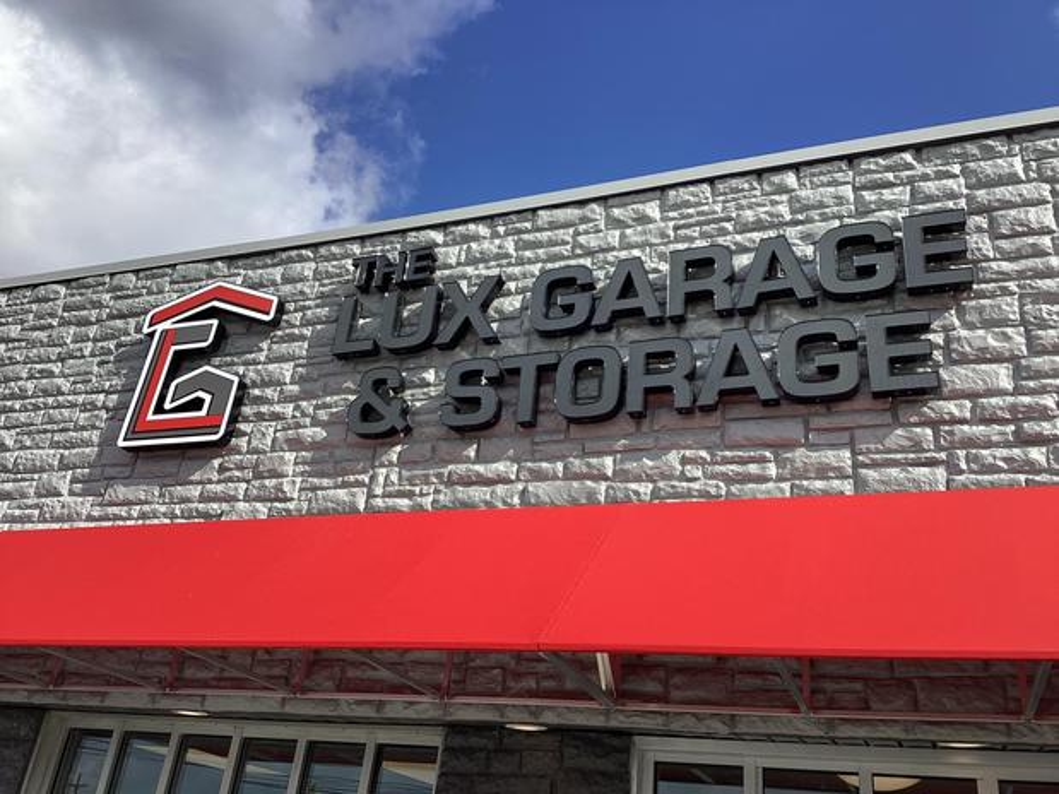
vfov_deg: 45.4
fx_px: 948
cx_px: 530
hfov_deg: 58.4
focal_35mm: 31
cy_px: 397
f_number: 2.4
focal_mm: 3.3
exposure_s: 1/1335
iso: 25
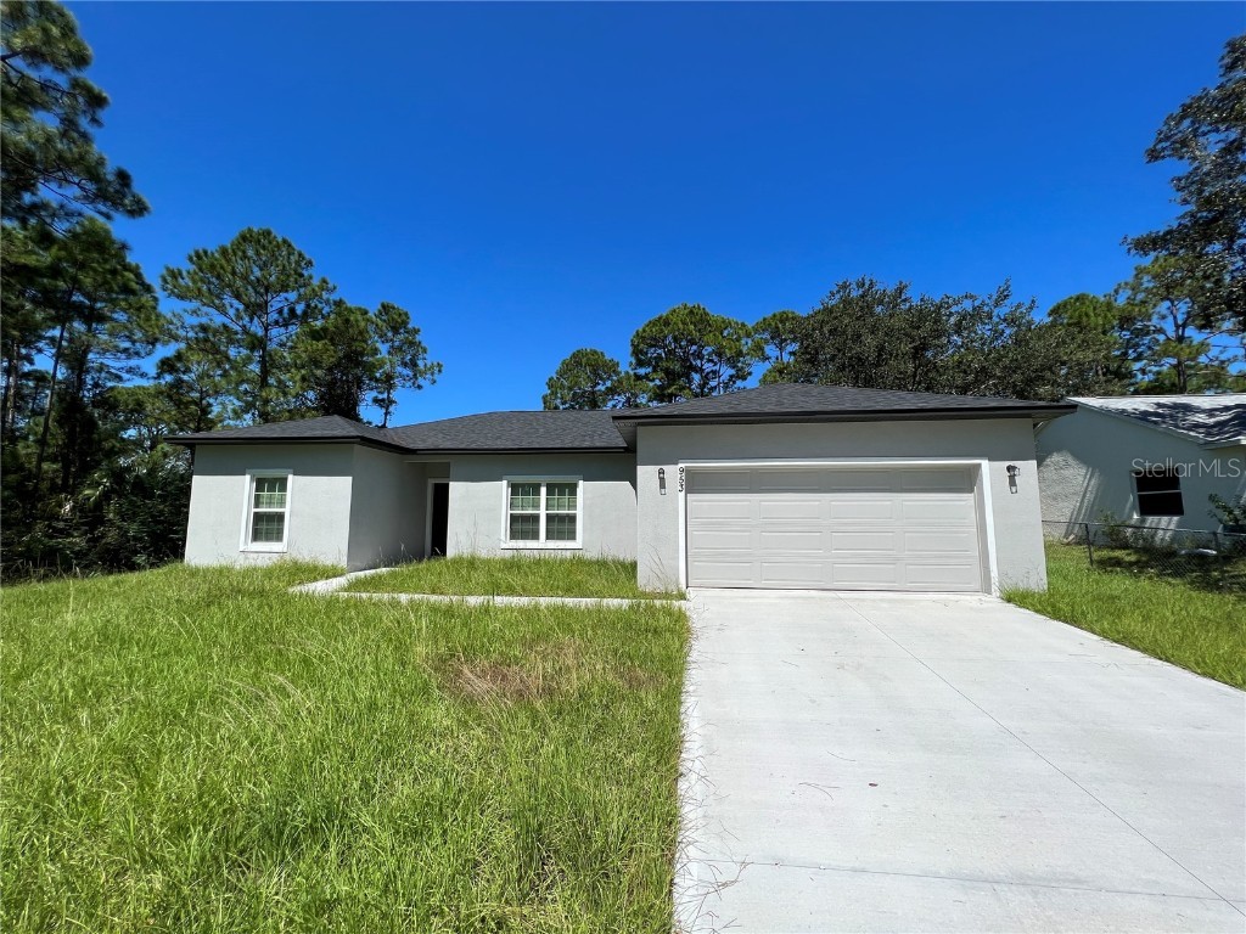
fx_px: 468
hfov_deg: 106.2
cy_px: 467
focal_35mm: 13
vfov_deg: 89.9
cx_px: 623
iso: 32
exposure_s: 1/2481
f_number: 1.8
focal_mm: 1.57
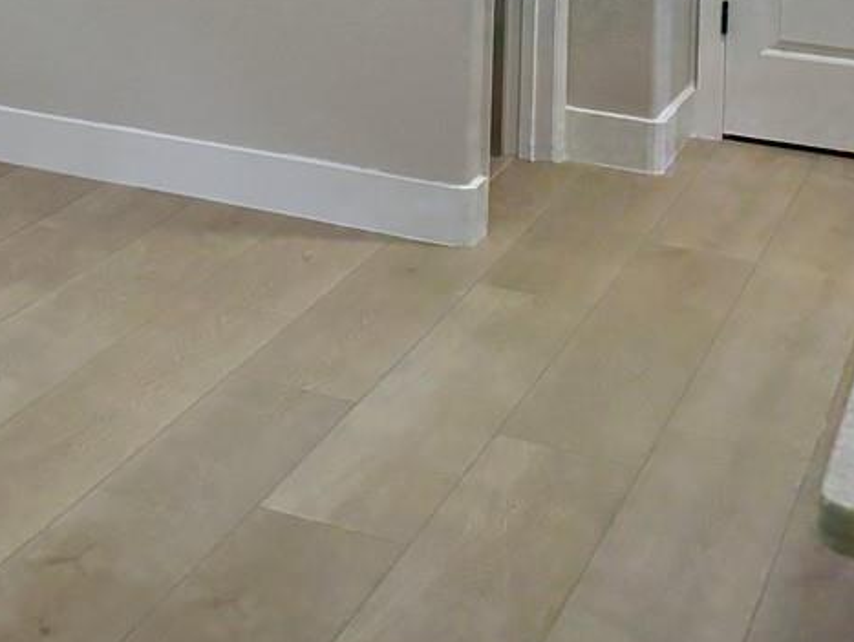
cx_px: -518
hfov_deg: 18.7
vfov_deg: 15.2
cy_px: -349
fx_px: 2197
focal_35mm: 89
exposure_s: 1/200
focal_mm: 5.96
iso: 125
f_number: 1.6
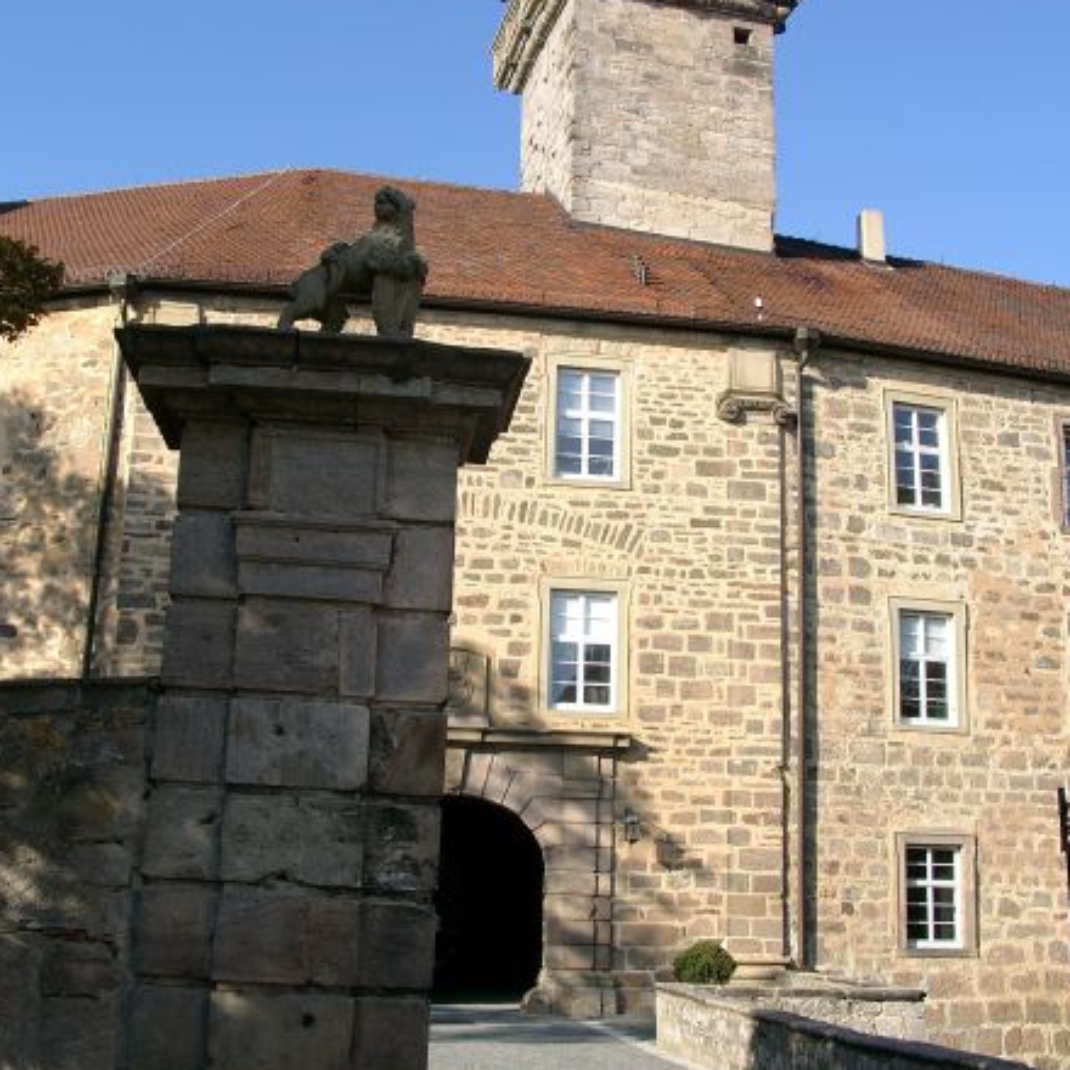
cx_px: 535
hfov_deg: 40.9
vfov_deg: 40.9
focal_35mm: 41
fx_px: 1434
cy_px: 503
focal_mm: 7.13
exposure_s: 1/422
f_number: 4
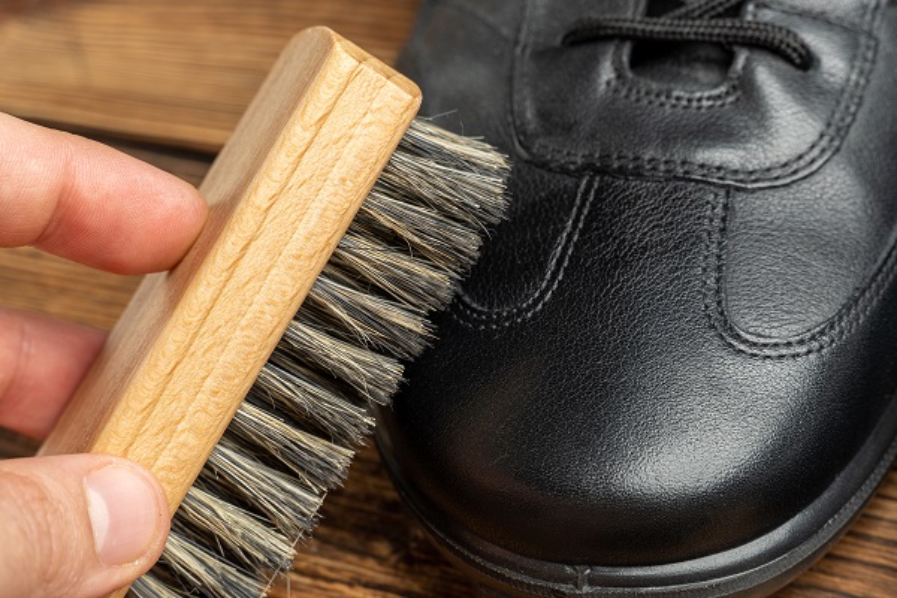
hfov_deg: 20.3
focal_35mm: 100
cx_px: 448
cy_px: 299
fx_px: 2504
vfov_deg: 13.6
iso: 100
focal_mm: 67
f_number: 7.1
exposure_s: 1/160
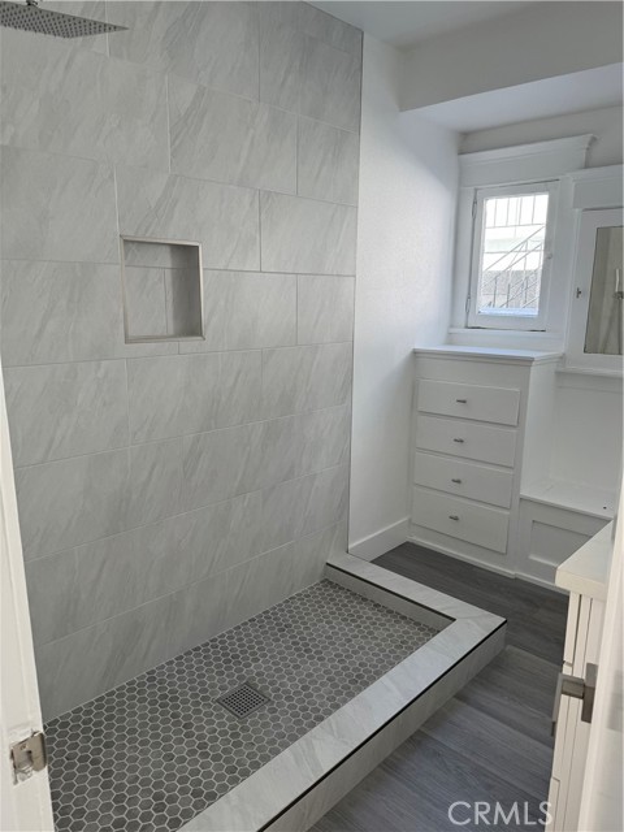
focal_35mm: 24
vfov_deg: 71.6
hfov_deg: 56.8
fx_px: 577
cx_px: 312
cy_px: 416
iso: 80
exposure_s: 1/178
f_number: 1.78
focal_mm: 6.76
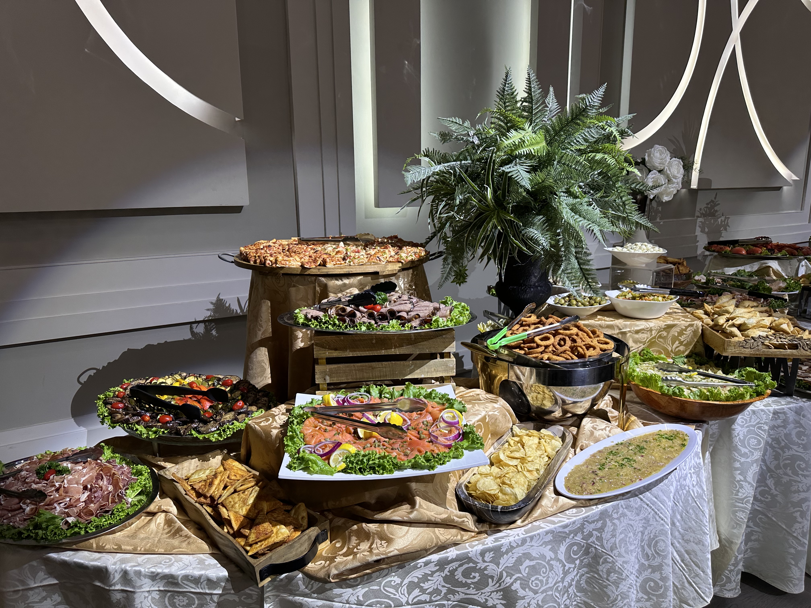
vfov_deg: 56.8
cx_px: 406
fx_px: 562
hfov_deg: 71.6
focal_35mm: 24
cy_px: 304
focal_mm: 6.86
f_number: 1.78
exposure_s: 1/120
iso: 125
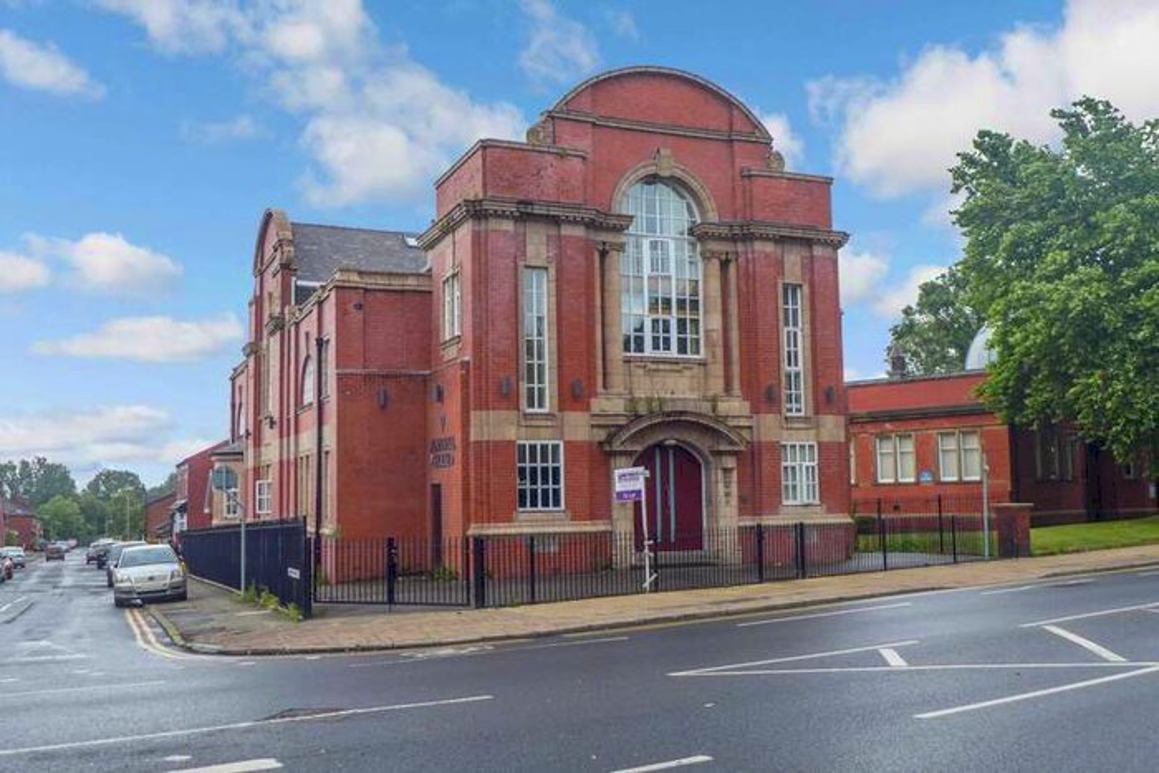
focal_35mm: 35
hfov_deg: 54.4
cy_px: 386
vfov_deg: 37.9
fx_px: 1127
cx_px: 580
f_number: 1.6
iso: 125
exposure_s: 1/1250
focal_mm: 6.9
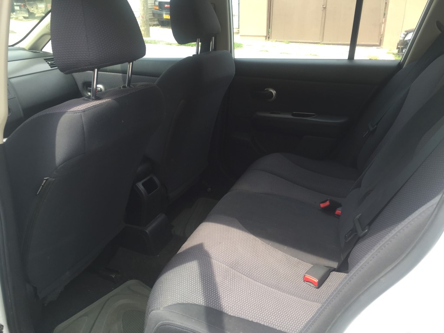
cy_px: 166
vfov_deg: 48.2
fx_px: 372
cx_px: 222
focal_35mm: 29
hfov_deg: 61.7
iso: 32
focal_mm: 4.15
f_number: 2.2
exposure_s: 1/233
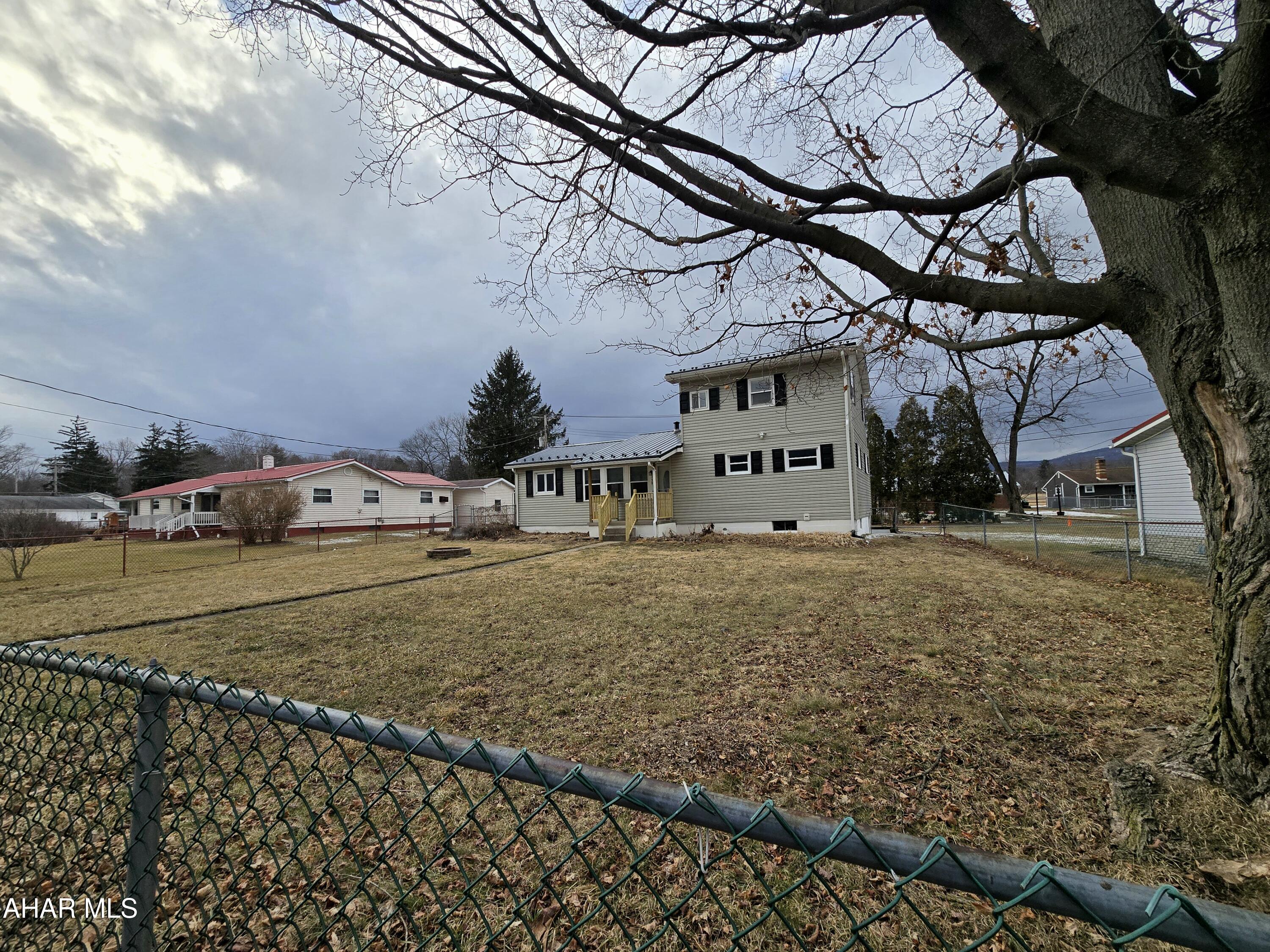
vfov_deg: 89.9
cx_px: 635
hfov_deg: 106.2
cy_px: 476
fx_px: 477
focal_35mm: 13
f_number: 2.2
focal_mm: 2.2
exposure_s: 1/1429
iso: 50
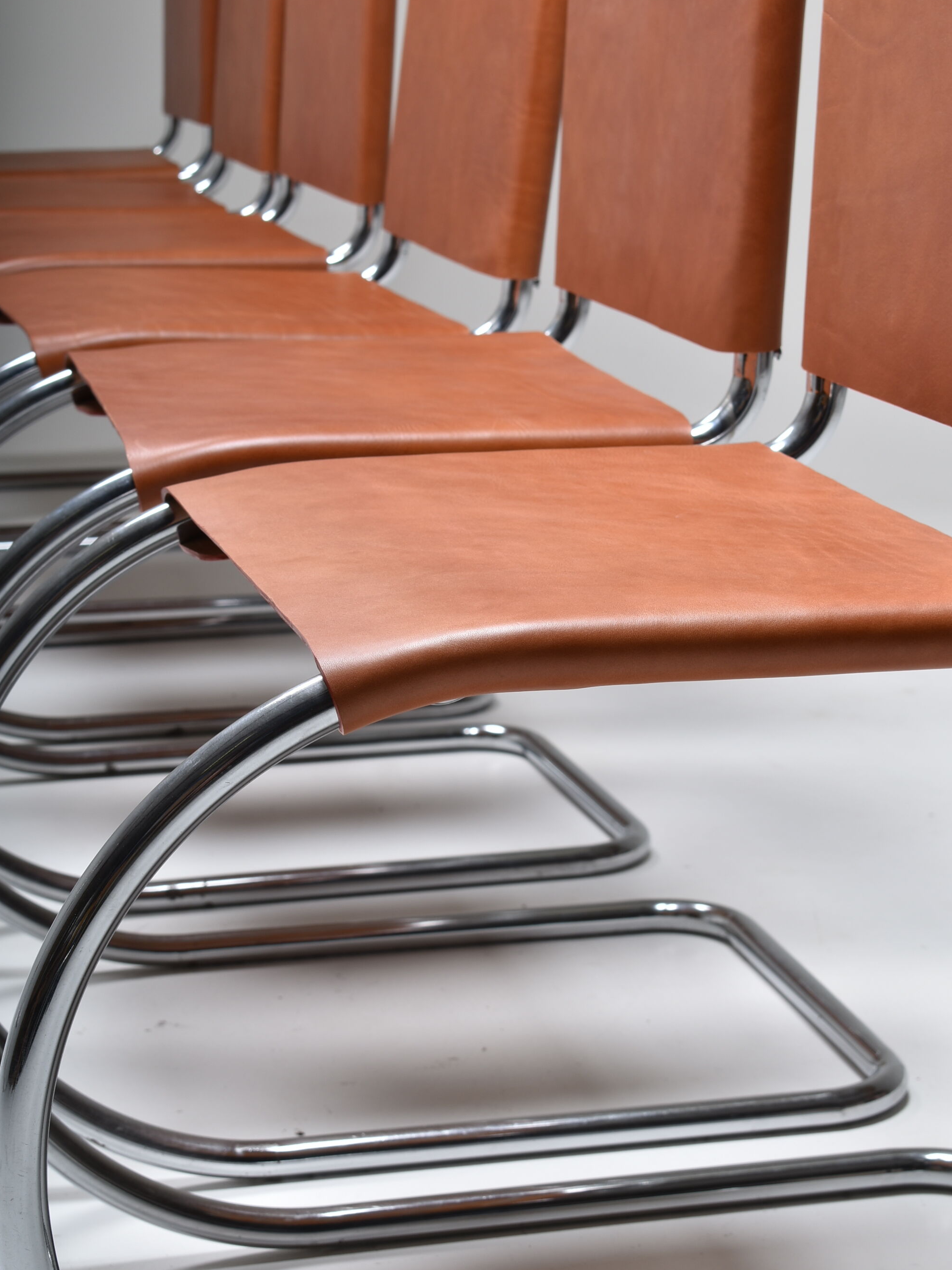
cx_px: 476
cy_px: 690
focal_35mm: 90
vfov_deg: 21.9
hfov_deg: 16.5
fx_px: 3283
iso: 100
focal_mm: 55
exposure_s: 1/200
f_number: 10
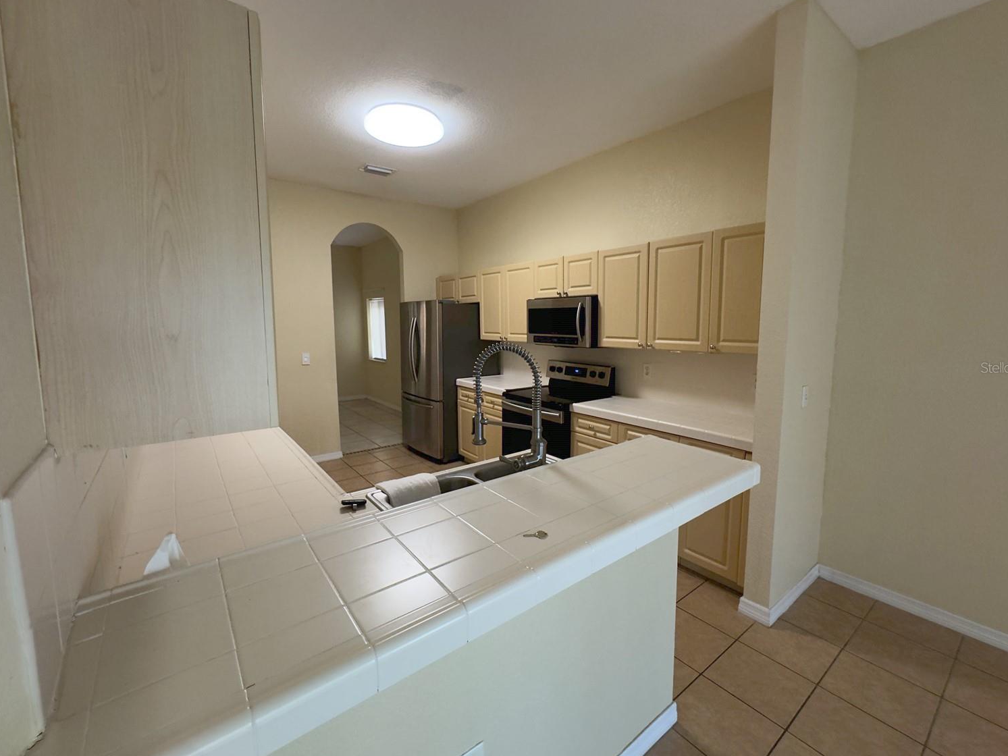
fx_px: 437
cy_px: 367
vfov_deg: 81.7
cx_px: 504
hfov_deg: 98.2
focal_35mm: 15
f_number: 2.2
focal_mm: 2.22
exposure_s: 1/60
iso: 320
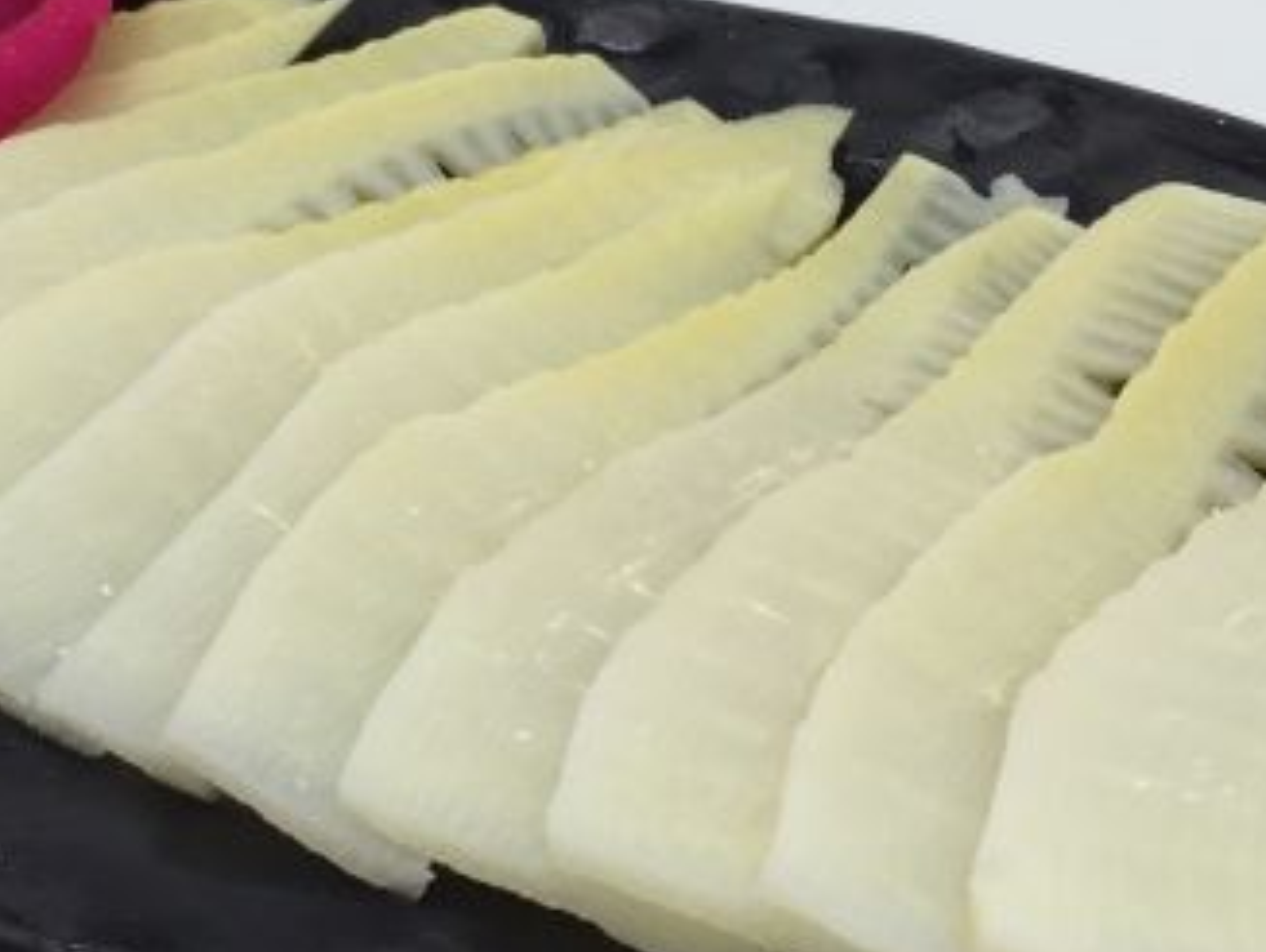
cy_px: 250
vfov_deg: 23.5
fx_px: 2270
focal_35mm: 62
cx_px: 348
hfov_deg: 30.7
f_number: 2.2
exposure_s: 1/366
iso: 32
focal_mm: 4.15
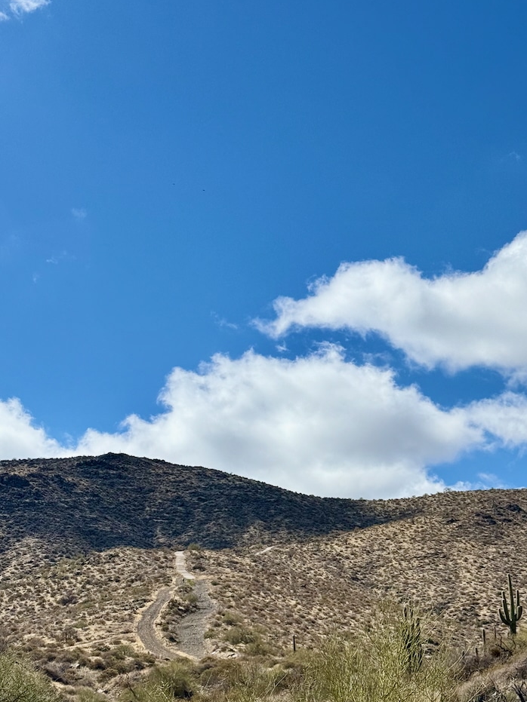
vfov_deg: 29.2
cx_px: 326
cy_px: 461
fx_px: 1340
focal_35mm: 66
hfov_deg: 22.2
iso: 64
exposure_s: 1/7874
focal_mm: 6.76
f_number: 1.78
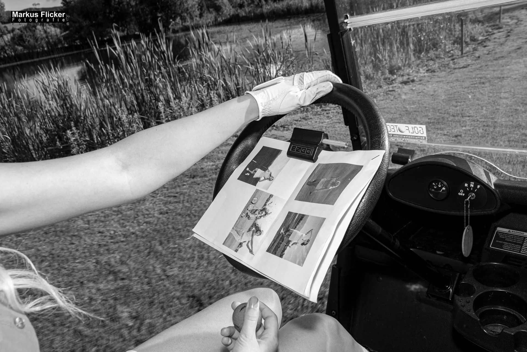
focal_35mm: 28
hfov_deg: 64.6
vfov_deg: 45.7
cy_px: 176
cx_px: 264
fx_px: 417
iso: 100
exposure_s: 1/160
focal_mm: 19
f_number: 8
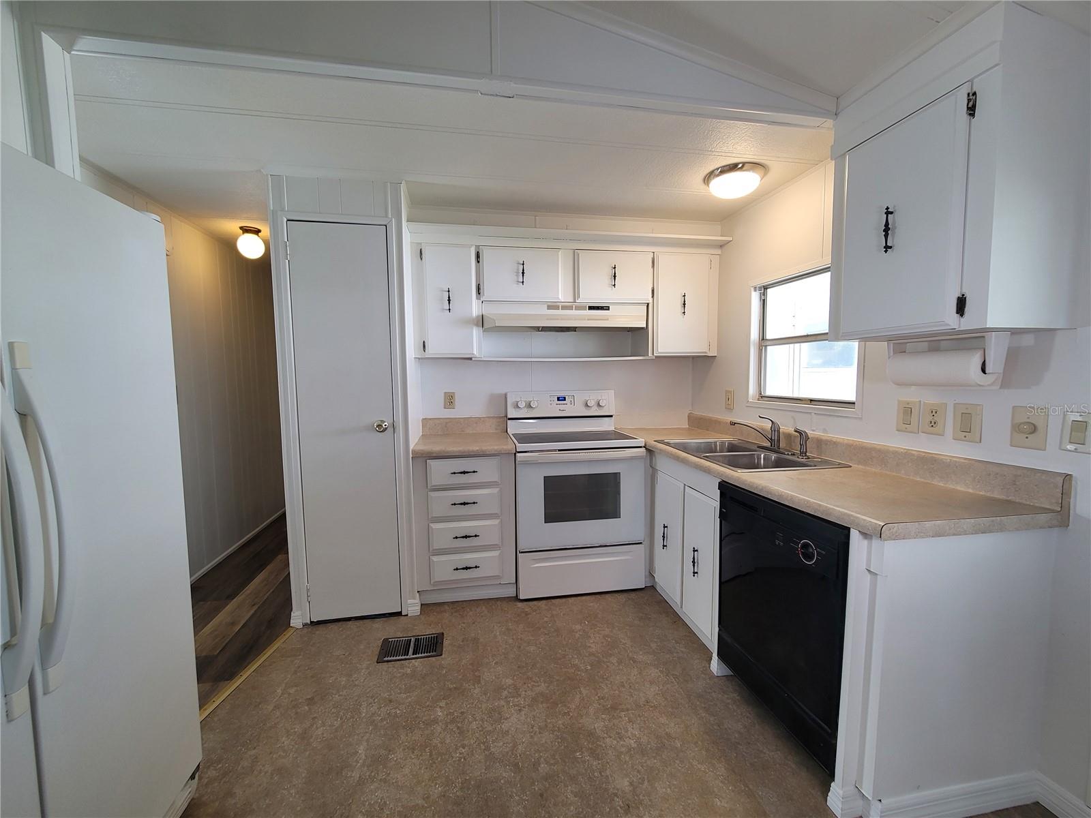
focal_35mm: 13
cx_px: 546
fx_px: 410
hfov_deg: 106.2
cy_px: 409
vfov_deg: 89.9
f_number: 2.2
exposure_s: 1/60
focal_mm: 2.2
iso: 64
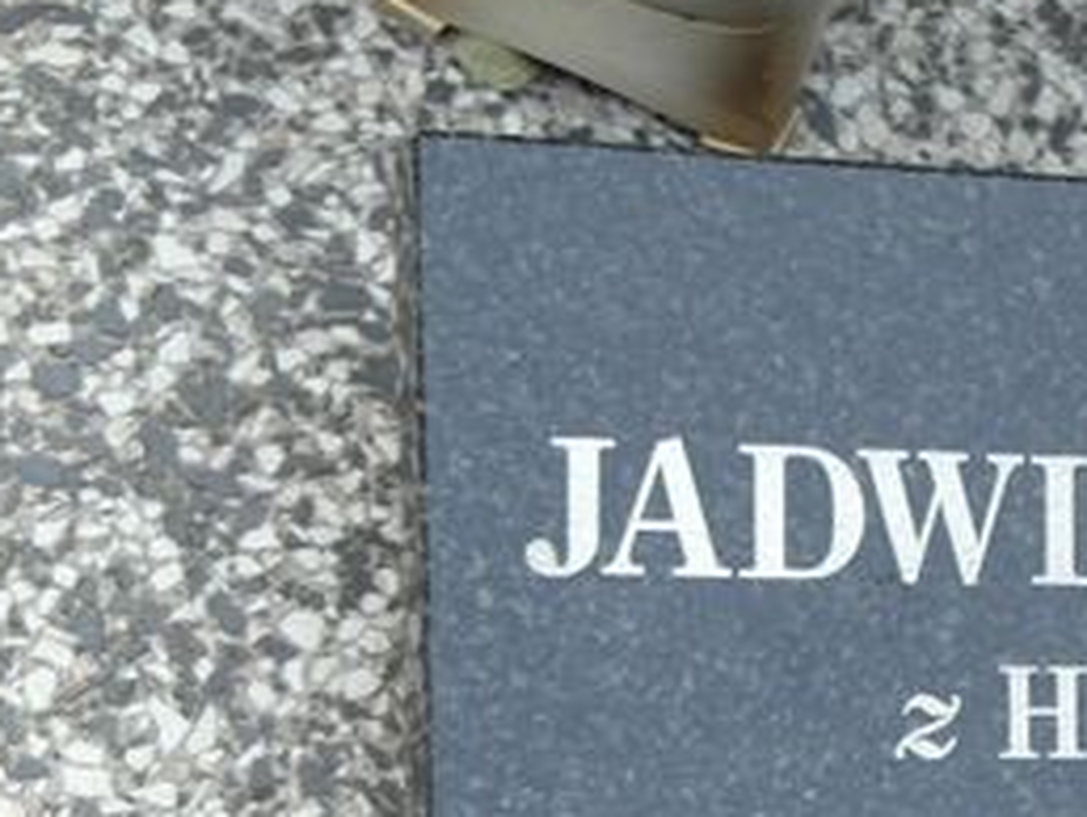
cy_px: 754
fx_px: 3269
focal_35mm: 104
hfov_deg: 18.1
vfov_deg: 14.1
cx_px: 1234
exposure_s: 1/45
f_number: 2.8
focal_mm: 9.1
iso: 100
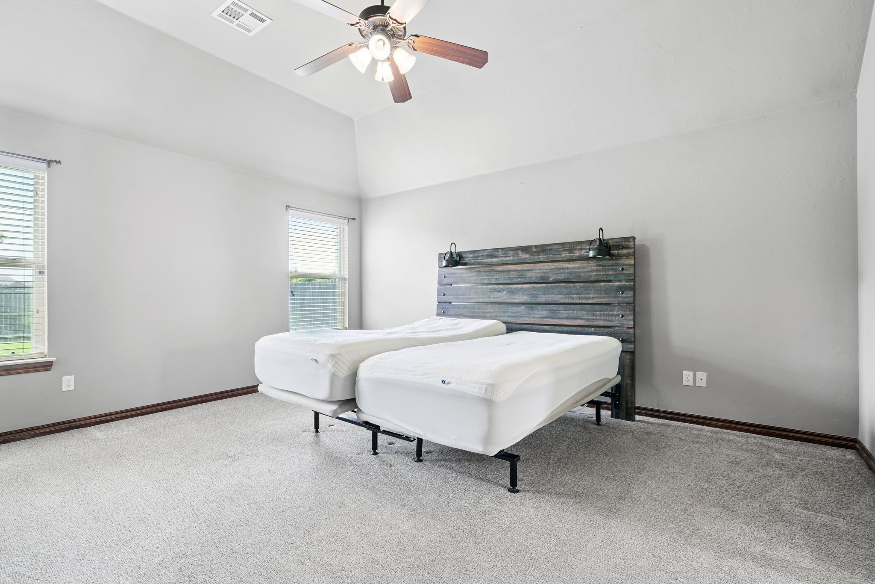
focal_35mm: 16
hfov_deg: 96.7
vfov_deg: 73.8
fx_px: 389
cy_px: 292
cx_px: 438
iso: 200
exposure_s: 1/10
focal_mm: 16
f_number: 7.1
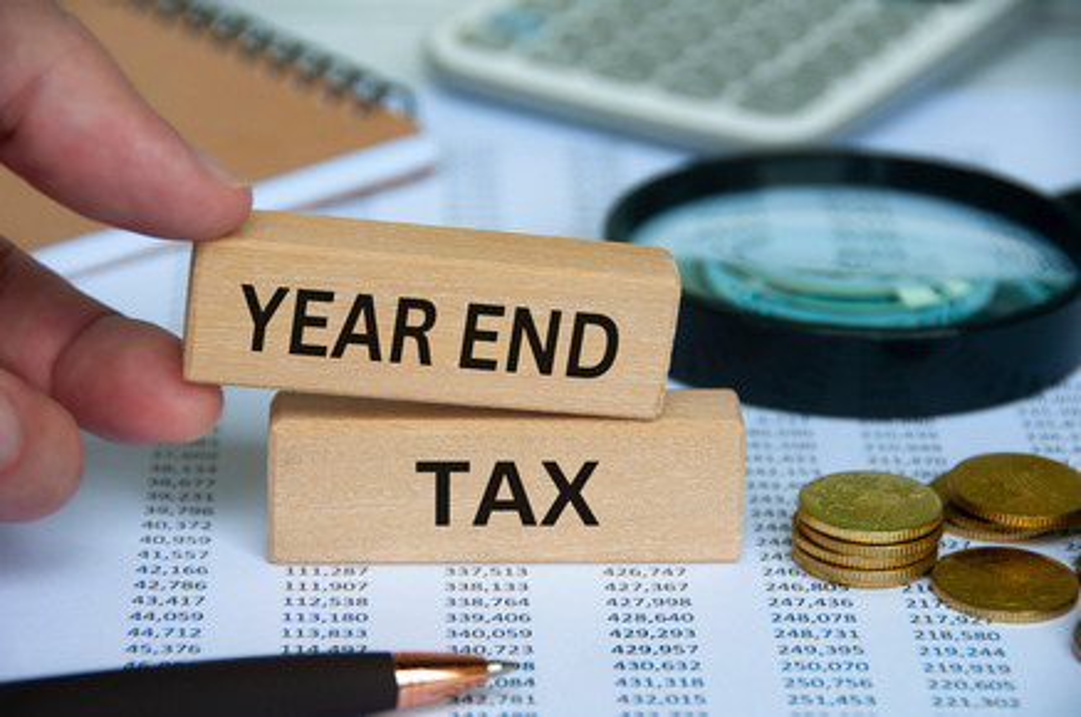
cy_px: 358
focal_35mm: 158
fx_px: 4722
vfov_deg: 8.7
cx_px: 540
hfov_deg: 13.1
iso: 200
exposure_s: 1/200
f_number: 8
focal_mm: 105
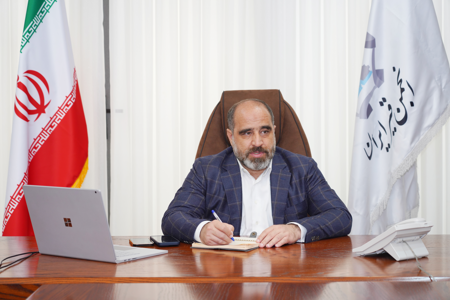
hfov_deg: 26.7
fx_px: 950
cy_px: 150
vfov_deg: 17.9
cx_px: 225
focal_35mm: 76
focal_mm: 76
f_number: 4
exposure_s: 1/100
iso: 400
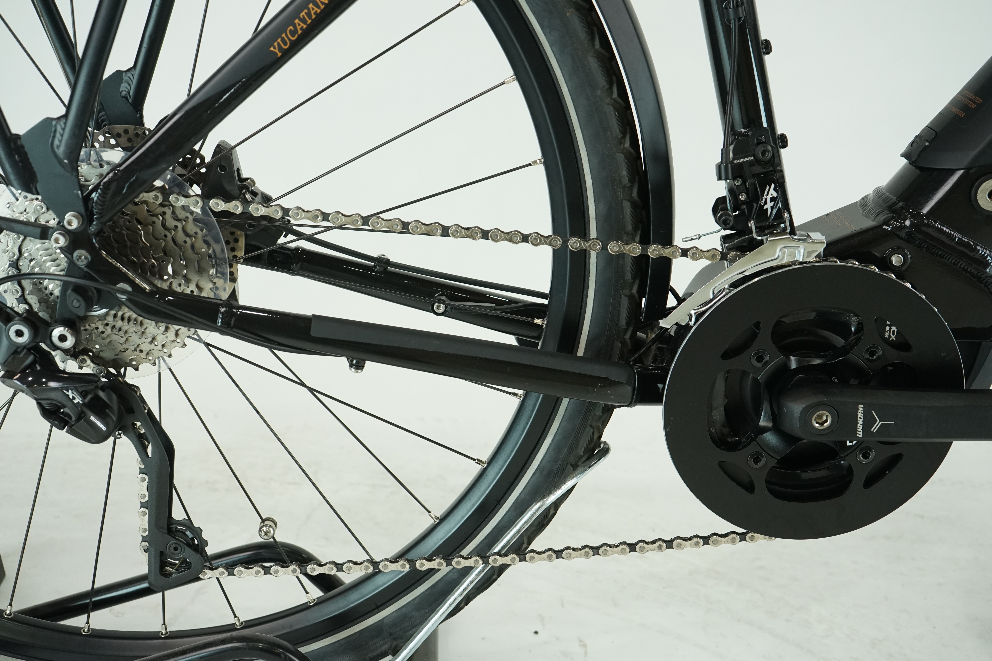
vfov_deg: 29.9
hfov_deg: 43.6
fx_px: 1240
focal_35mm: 45
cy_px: 330
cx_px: 496
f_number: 6.3
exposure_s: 1/200
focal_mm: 45
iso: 1600
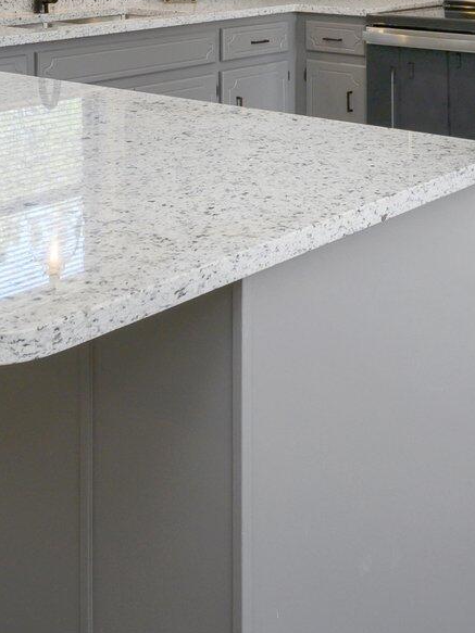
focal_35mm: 56
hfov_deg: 25.8
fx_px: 1019
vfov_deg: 30.7
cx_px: 380
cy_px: -67
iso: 500
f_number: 9
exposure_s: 1/40
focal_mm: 16.5
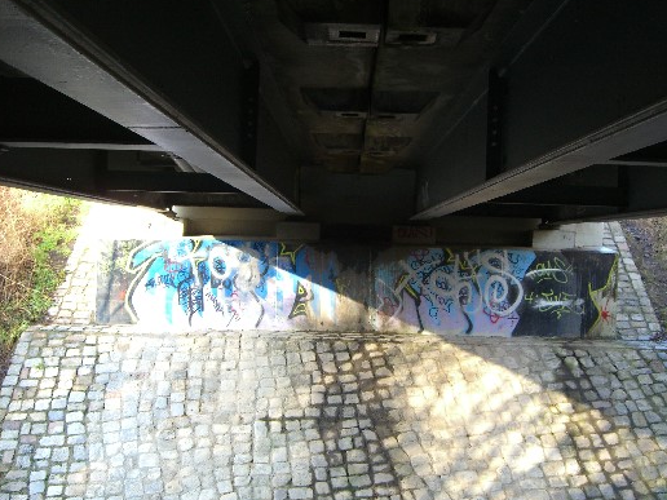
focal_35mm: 52
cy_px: 263
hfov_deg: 36.8
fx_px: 1002
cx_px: 321
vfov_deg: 28.0
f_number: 3.1
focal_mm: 9.5
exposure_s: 1/60
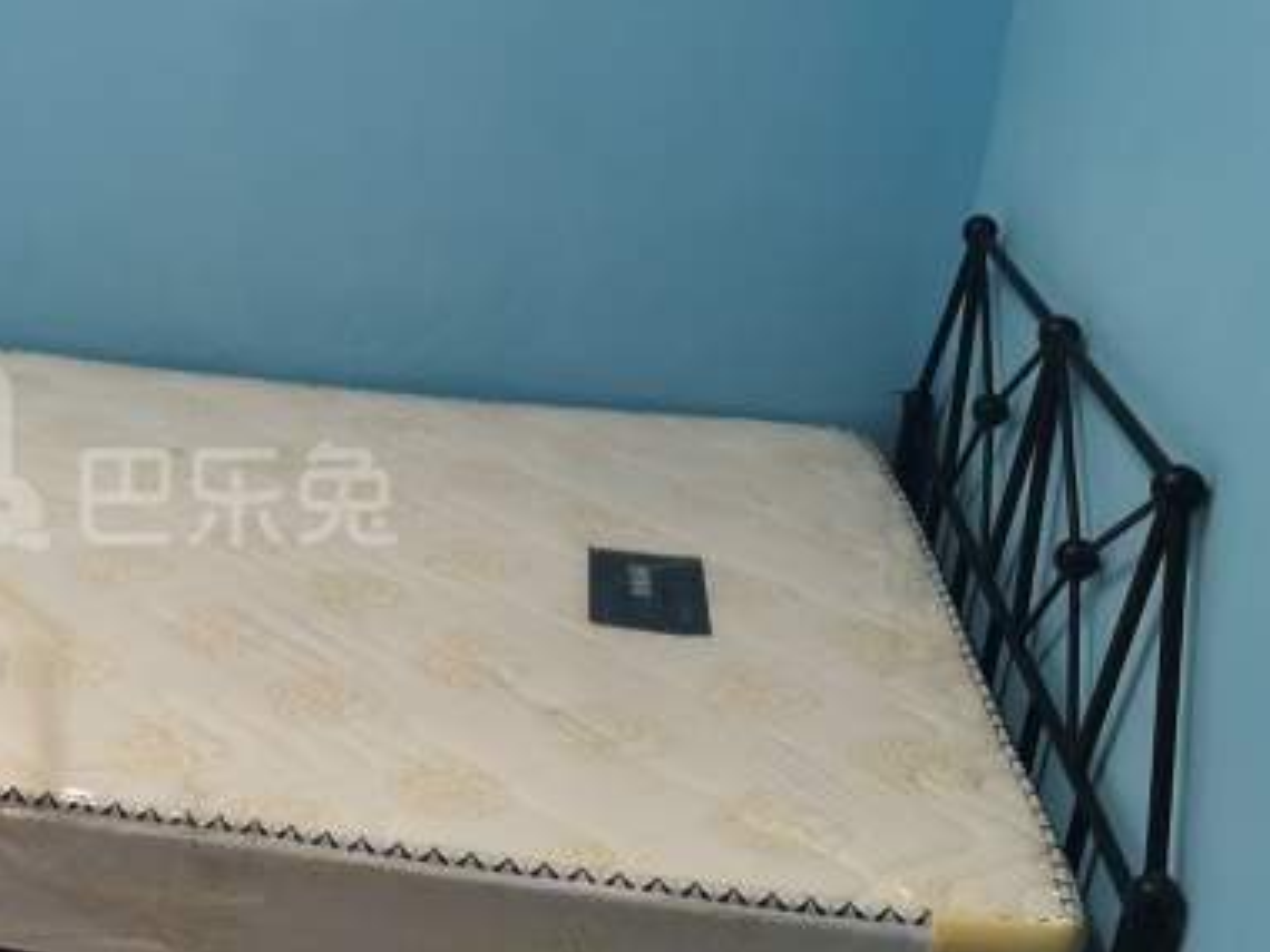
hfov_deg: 42.9
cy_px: 461
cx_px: 130
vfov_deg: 36.0
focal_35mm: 40
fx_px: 1468
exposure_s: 1/33.3
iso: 320
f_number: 2.2
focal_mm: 3.12
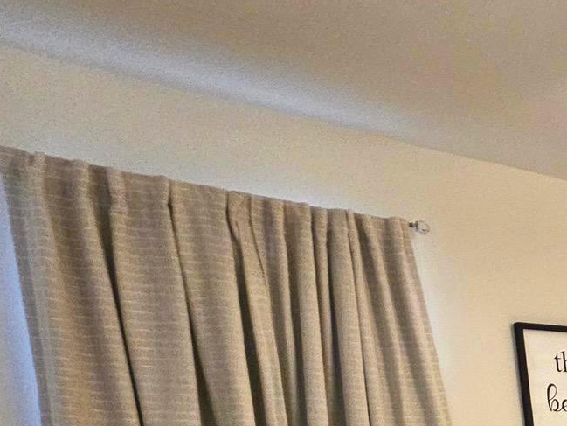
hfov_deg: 28.5
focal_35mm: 41
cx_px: 859
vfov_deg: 27.0
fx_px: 672
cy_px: 606
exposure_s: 1/60
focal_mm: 2.2
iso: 400
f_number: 2.2
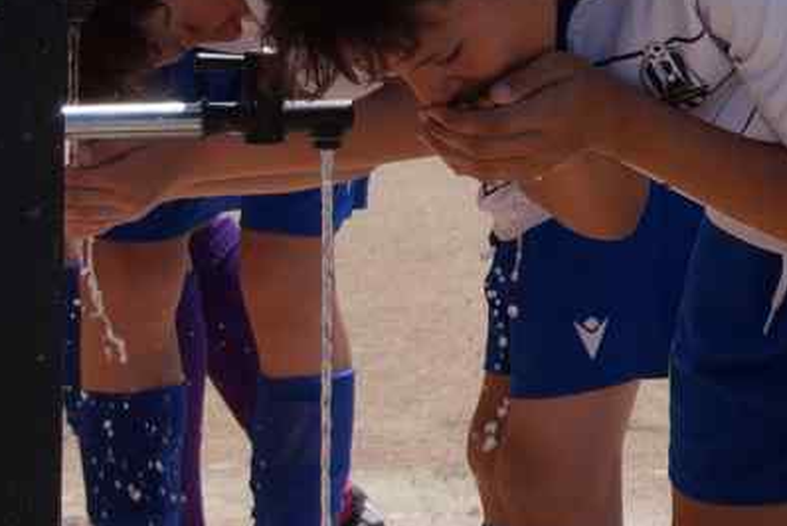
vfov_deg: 4.2
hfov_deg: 6.2
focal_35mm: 325
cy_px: -184
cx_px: 1459
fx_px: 7119
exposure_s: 1/400
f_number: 8
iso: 100
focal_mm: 45
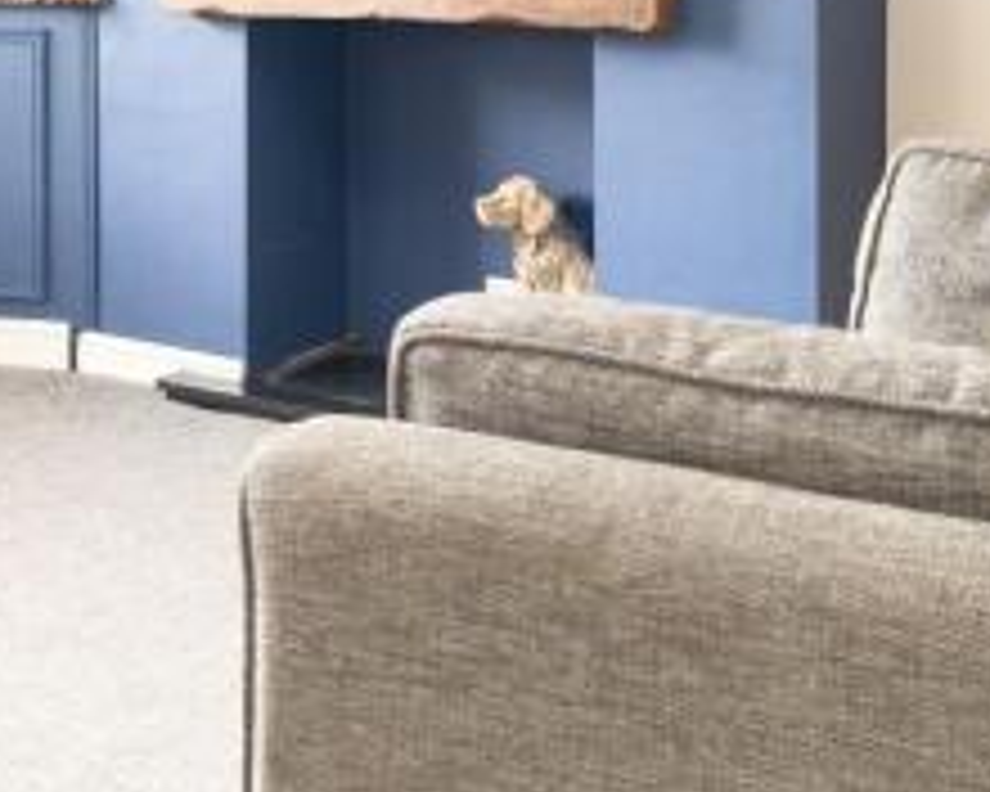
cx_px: 277
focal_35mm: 62
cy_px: -92
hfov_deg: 30.1
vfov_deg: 23.0
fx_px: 1817
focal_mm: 6.76
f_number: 1.8
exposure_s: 1/35
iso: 250
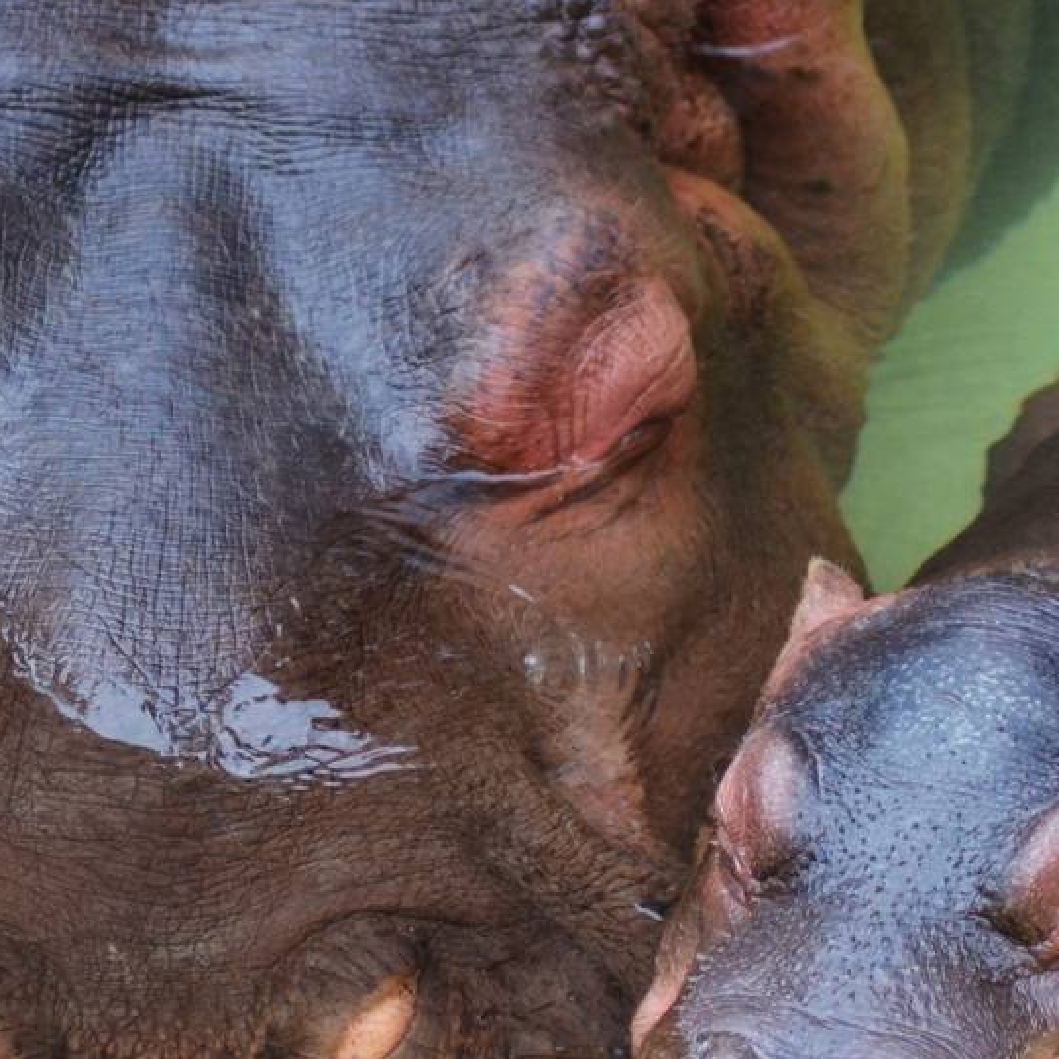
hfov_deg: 4.0
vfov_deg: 4.0
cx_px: 682
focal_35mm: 438
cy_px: 580
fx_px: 15160
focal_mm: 116
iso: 400
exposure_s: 1/400
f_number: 5
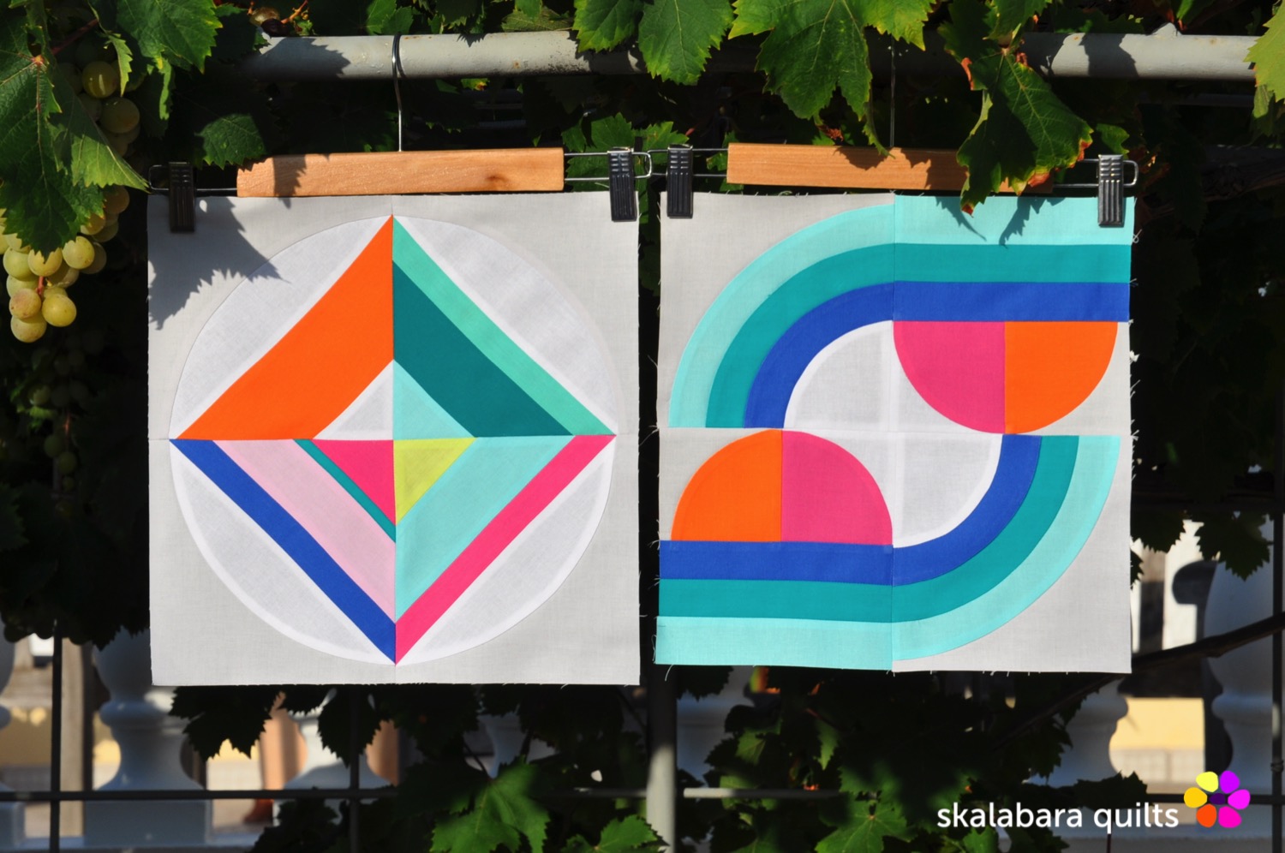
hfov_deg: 16.1
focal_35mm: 128
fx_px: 4545
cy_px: 426
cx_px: 642
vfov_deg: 10.7
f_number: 10
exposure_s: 1/400
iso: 200
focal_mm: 85
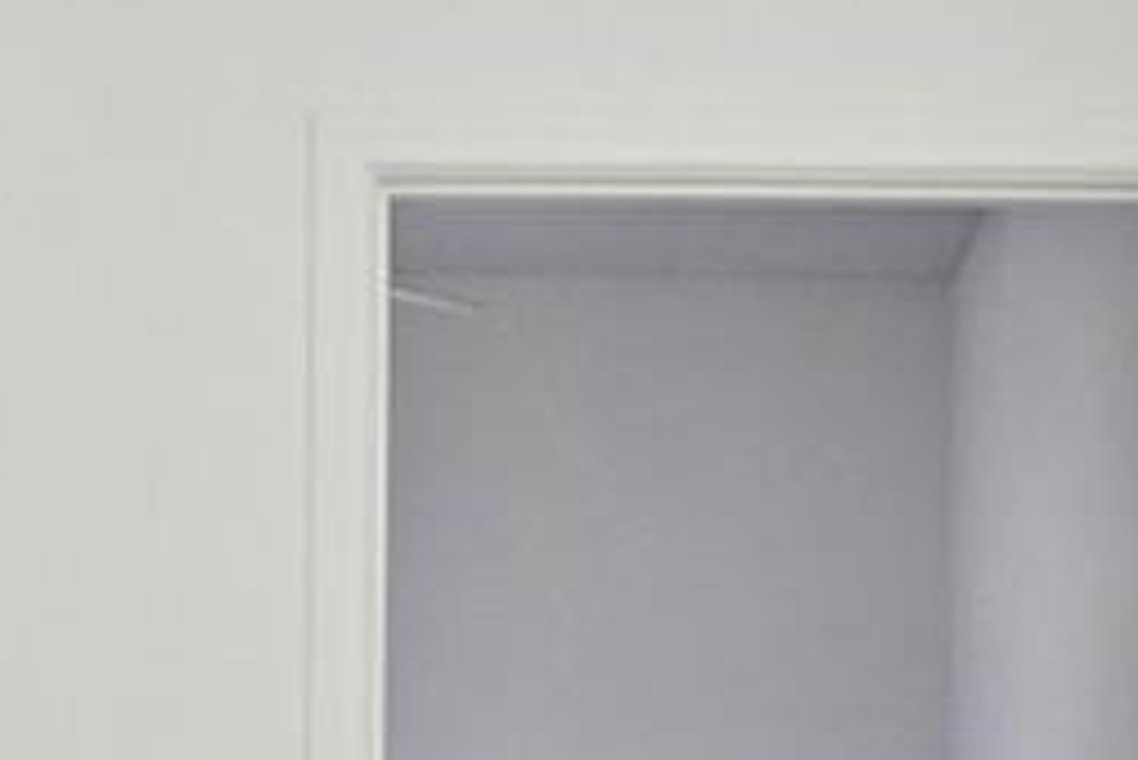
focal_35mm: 104
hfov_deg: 19.6
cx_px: 652
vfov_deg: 12.3
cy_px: 1259
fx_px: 3294
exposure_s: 1/30
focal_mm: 11
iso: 500
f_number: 8
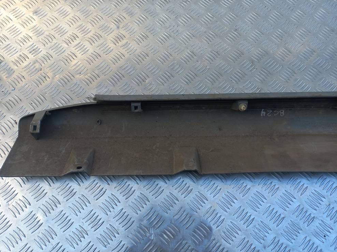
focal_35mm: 26
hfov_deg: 67.3
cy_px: 125
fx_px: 253
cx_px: 164
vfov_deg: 53.0
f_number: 1.8
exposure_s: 1/100
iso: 40
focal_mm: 4.6
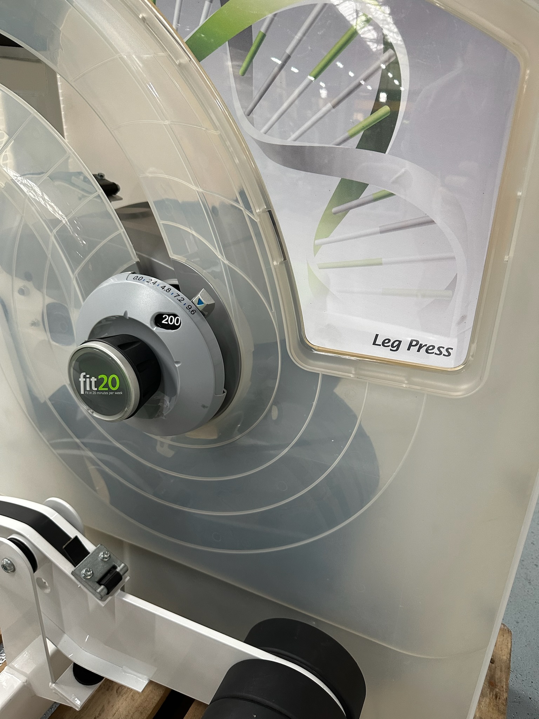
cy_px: 360
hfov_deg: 56.8
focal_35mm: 24
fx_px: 498
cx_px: 270
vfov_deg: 71.6
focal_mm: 6.86
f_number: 1.78
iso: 250
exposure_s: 1/50
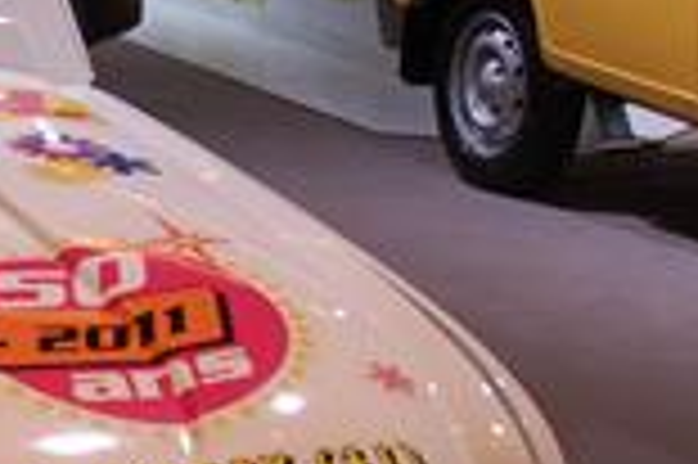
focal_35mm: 167
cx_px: -448
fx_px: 3234
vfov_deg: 8.2
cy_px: 455
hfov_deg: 11.6
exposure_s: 1/100
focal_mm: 24
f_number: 5
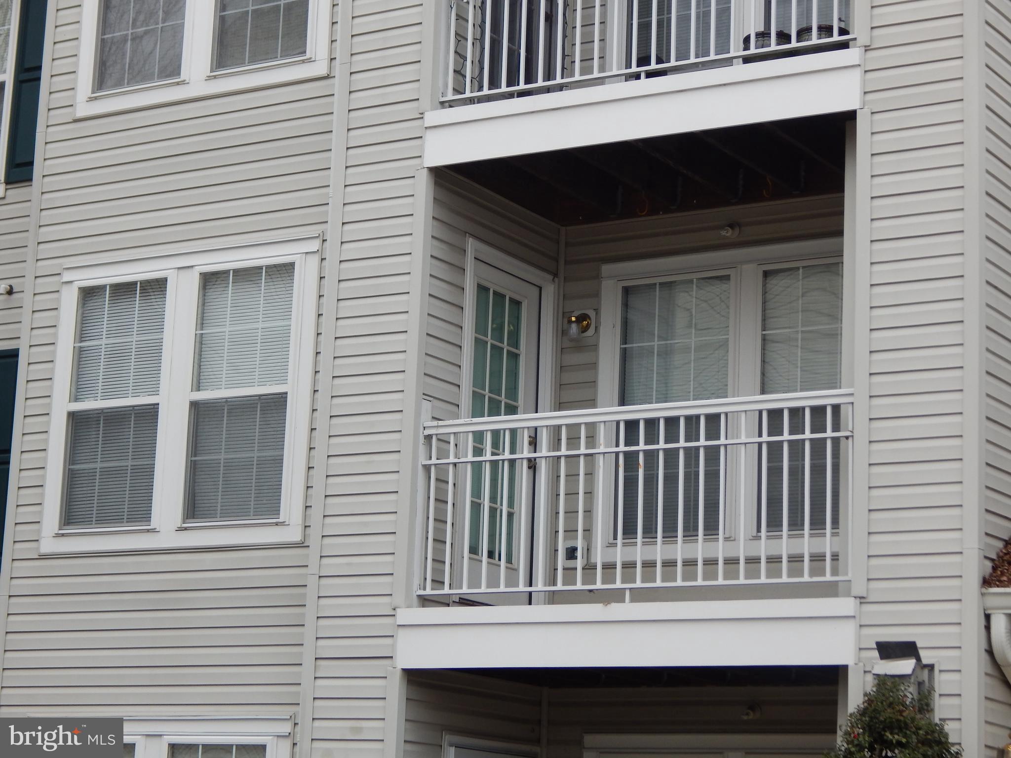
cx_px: 506
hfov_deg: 23.0
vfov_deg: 17.4
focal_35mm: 85
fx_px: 2483
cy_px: 379
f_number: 4.3
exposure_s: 1/160
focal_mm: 15.3
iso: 125
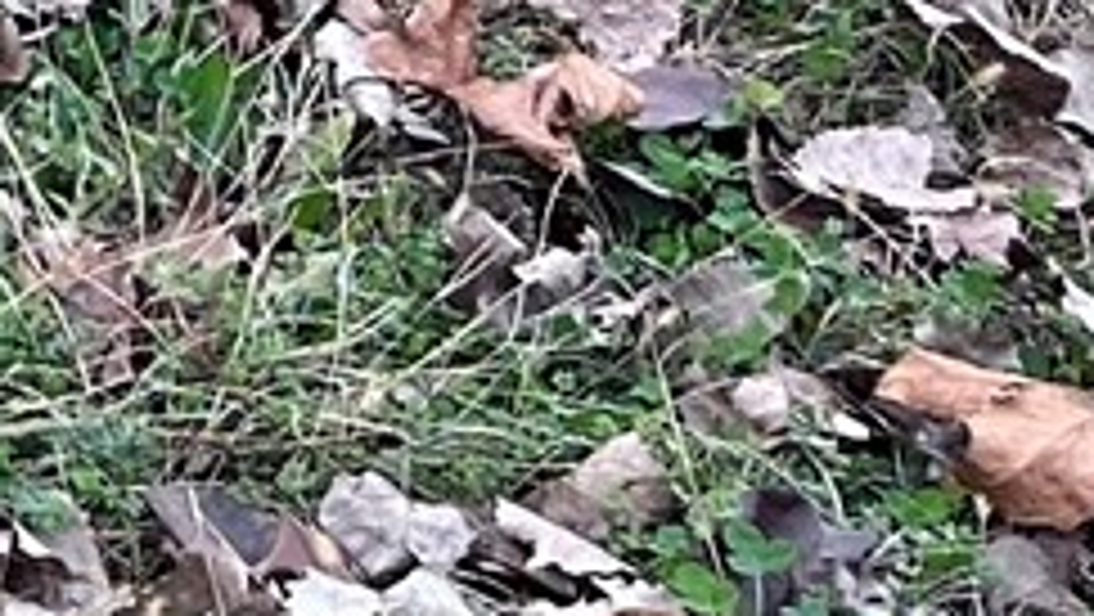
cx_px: -2386
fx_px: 6501
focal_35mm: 224
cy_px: -2131
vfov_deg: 4.8
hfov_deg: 8.0
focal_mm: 5.1
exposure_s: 1/415
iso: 50
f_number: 1.6
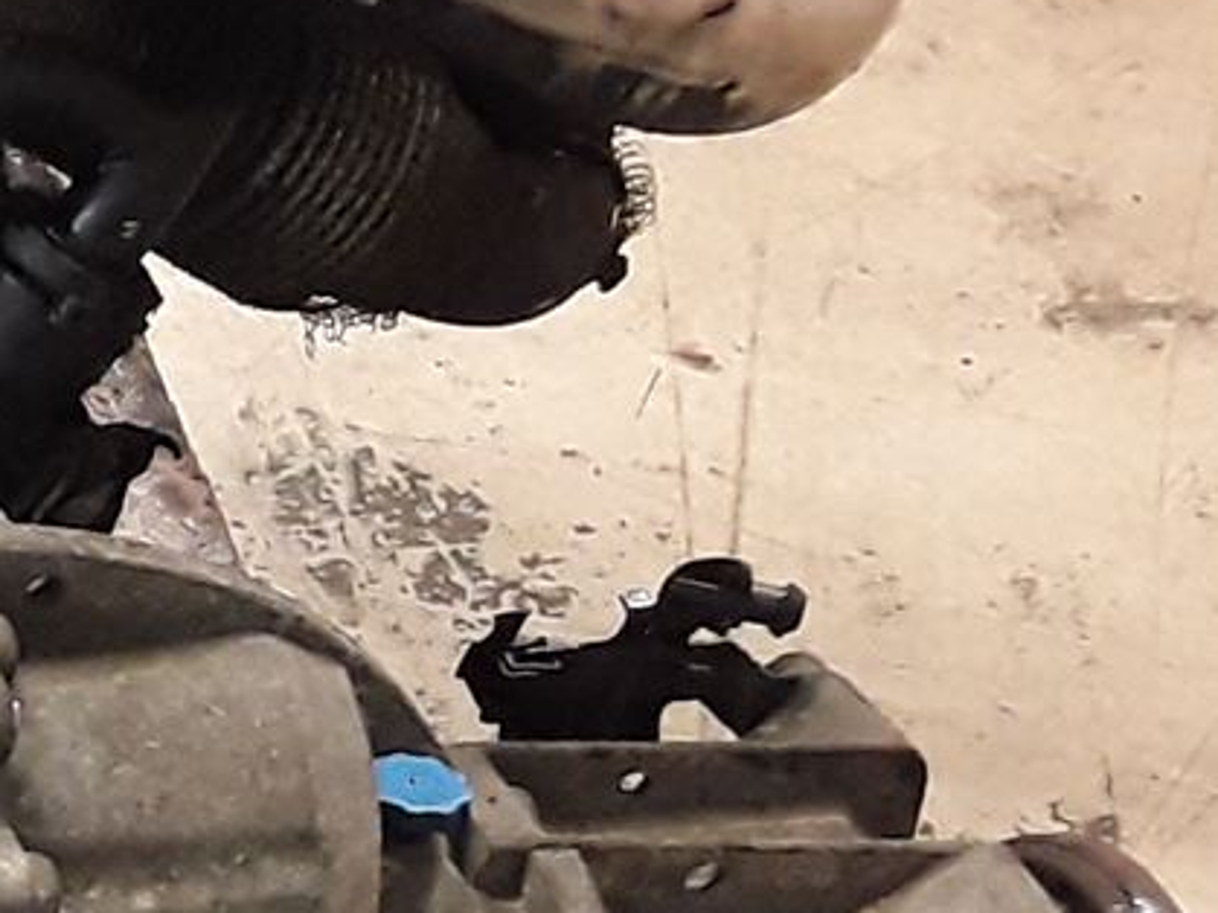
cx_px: -1305
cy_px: 1169
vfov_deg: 10.6
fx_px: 4819
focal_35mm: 137
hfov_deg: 12.5
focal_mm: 2.91
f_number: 1.9
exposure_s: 1/33
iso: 160
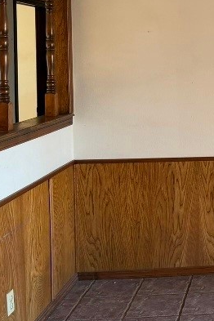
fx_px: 580
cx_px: 334
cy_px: 83
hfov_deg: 18.3
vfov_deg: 30.5
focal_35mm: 65
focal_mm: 6.76
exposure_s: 1/108
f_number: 1.78
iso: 200
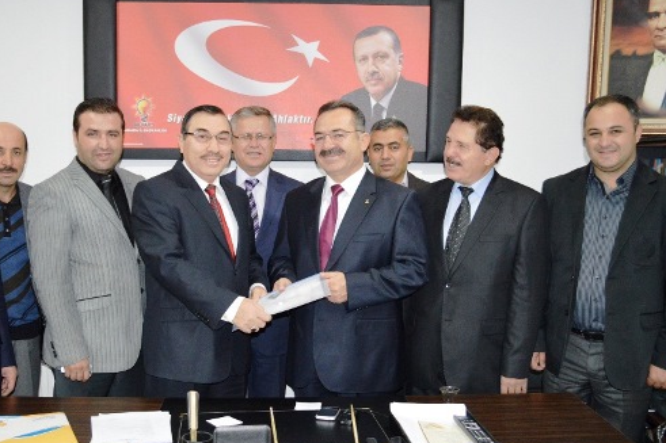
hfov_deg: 45.4
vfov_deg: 31.1
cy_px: 272
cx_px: 298
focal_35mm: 43
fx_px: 795
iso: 1800
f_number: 3.8
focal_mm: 22
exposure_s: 1/60
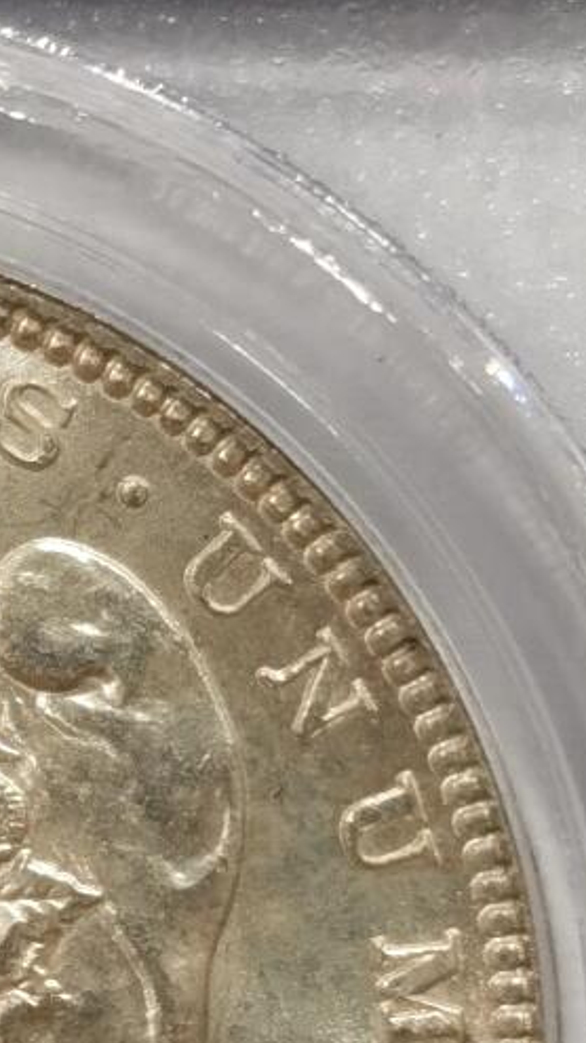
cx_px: -305
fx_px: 5946
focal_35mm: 215
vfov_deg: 10.0
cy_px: 527
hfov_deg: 5.6
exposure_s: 1/100
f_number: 16
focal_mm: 5.56
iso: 125
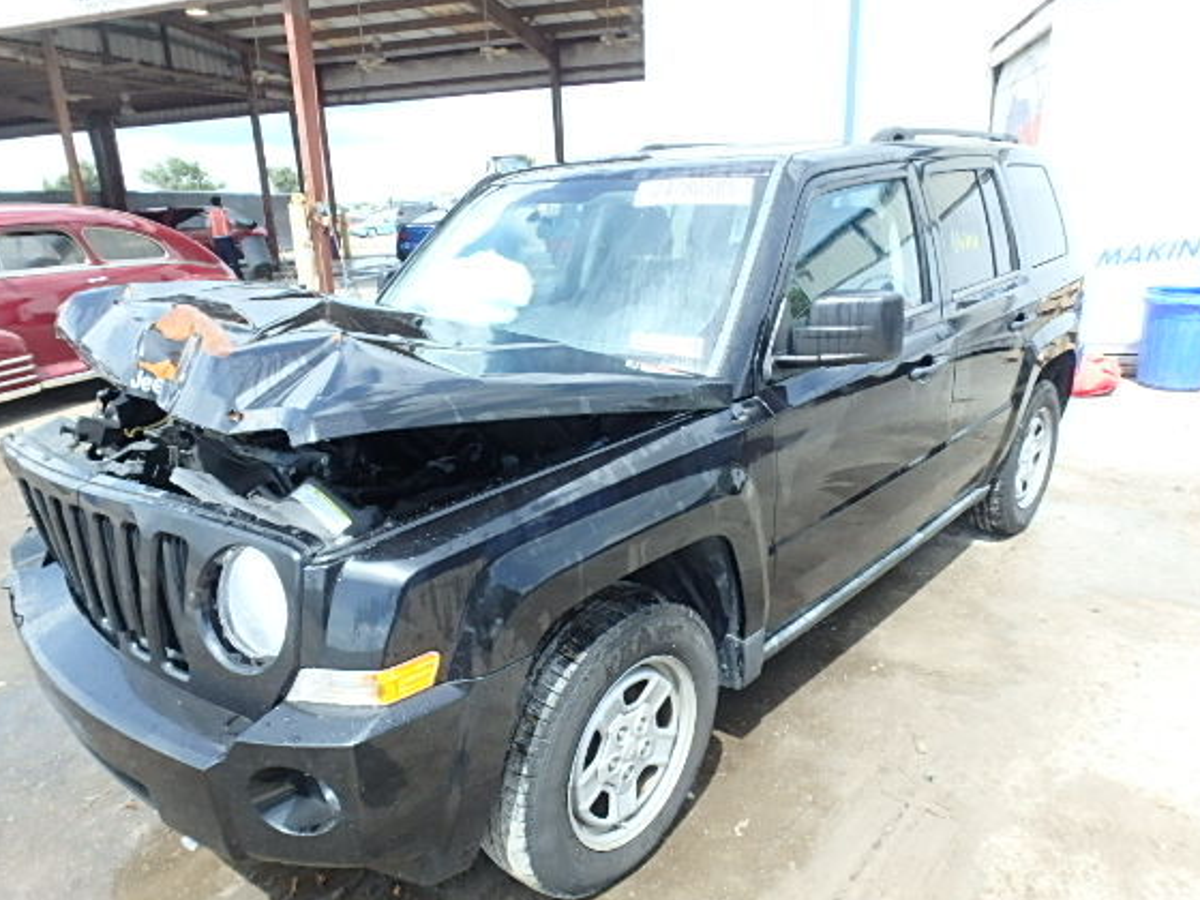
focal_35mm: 24
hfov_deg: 71.6
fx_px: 832
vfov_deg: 56.6
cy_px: 510
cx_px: 572
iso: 400
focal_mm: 3.7
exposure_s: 1/1000
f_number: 3.5
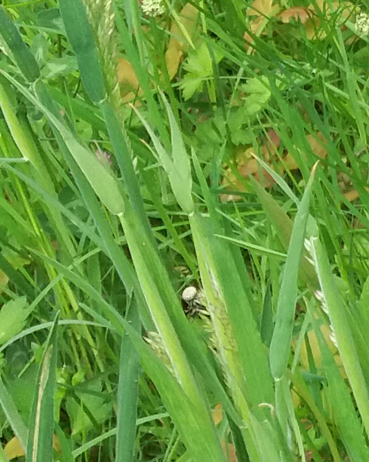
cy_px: 37
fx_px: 2308
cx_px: 888
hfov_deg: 8.4
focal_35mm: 169
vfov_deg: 11.3
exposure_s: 1/149
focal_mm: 3.7
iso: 64
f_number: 1.9
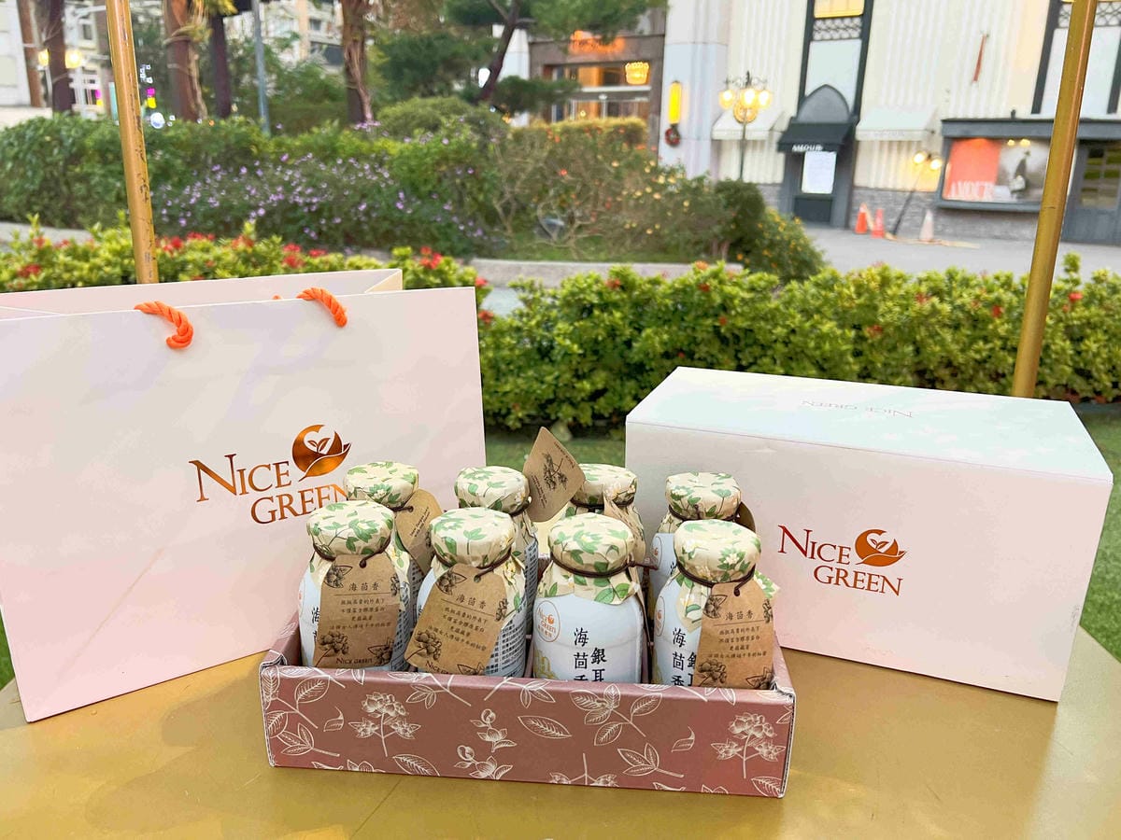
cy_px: 420
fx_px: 842
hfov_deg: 67.3
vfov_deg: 53.1
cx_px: 560
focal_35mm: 26
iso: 160
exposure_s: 1/60
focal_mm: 5.7
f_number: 1.5
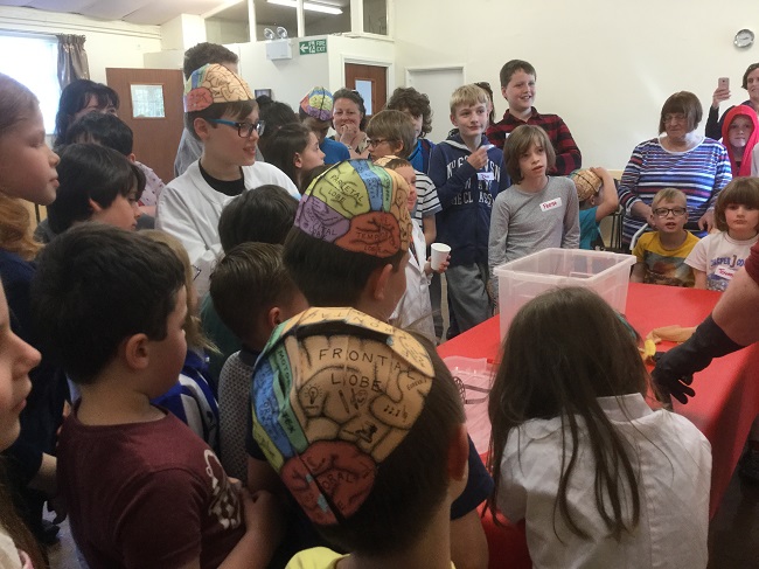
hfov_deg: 58.4
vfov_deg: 45.4
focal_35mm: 31
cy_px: 284
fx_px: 679
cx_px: 380
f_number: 2.4
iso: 64
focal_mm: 3.3
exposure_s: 1/33
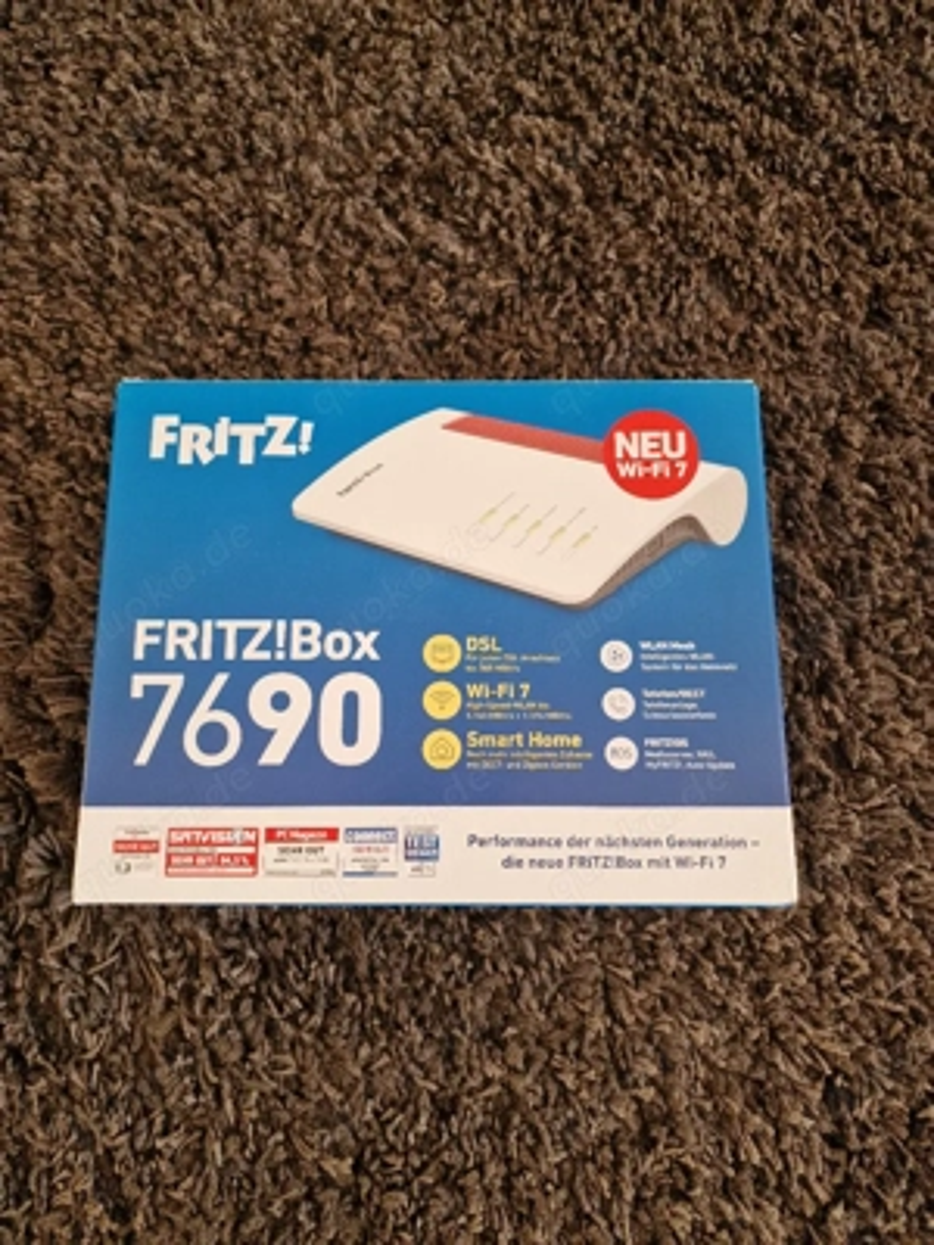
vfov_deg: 73.9
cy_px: 622
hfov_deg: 58.9
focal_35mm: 23
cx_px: 467
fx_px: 827
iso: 50
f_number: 1.8
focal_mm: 6.4
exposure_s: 1/120
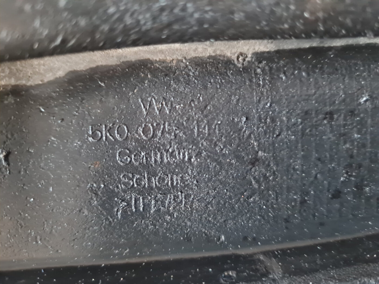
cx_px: 190
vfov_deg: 53.1
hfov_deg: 67.3
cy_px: 142
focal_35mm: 26
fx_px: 285
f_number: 1.8
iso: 1250
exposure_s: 1/25
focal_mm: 5.4
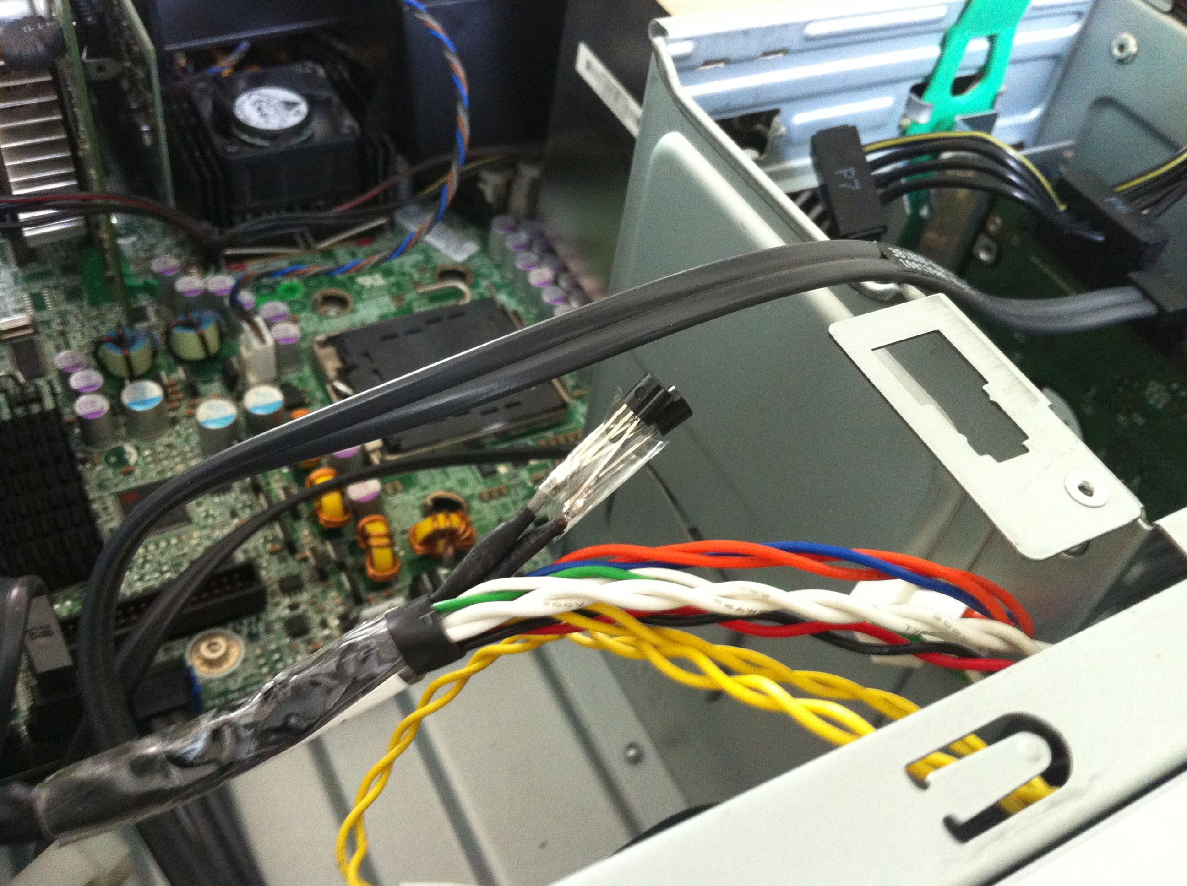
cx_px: 594
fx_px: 1198
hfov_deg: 52.7
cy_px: 443
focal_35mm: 35
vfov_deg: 40.6
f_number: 2.8
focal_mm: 3.85
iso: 250
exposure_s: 1/15
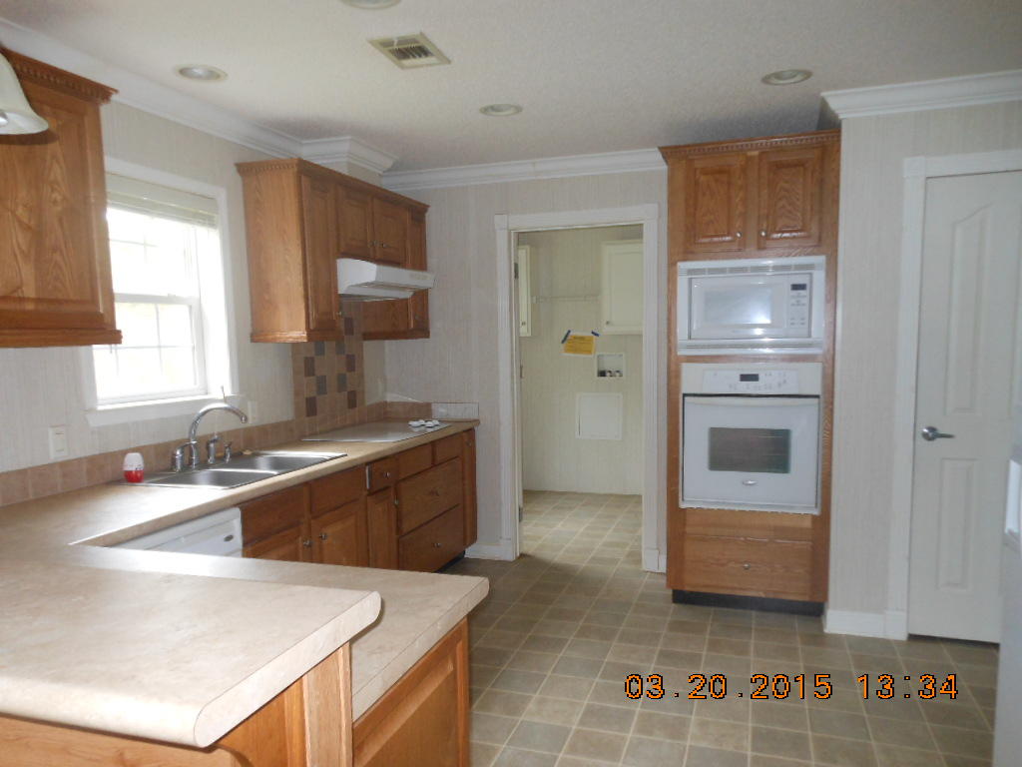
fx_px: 738
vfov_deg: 54.9
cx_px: 511
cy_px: 384
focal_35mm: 25
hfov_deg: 69.4
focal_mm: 4.5
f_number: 3.2
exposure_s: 1/25
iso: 200
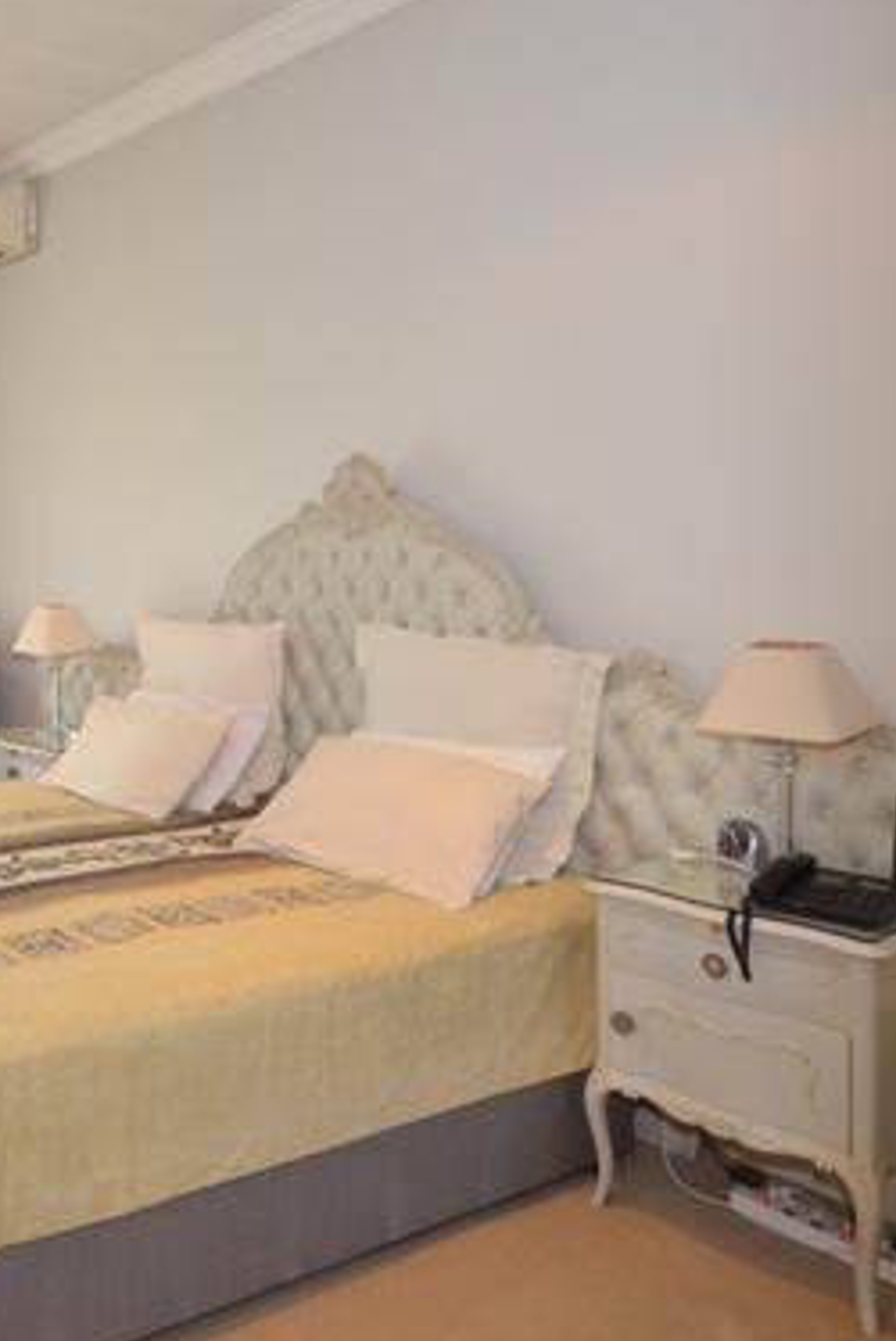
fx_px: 1192
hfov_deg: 37.5
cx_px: 36
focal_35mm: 32
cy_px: 527
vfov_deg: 58.1
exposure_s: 1/60
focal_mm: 10
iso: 640
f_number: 4
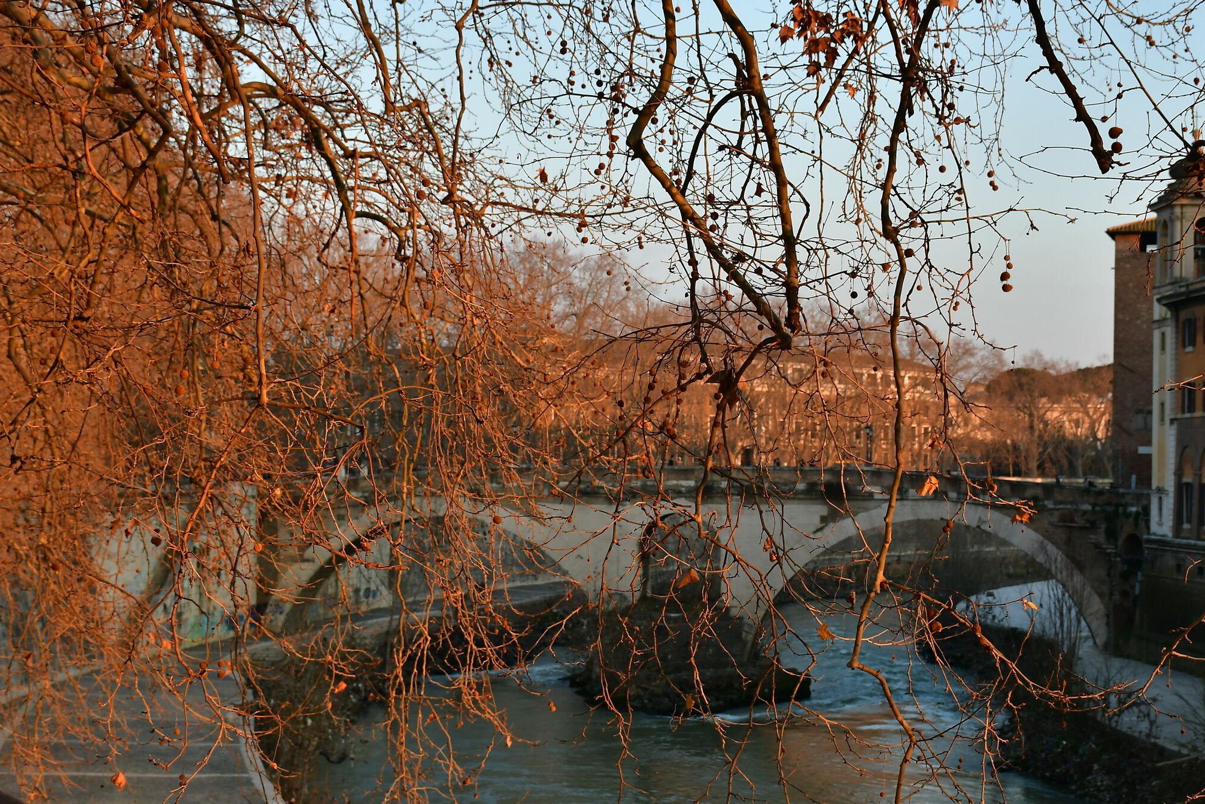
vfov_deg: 21.7
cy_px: 464
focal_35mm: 63
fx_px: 2095
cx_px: 692
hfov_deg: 32.0
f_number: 5.6
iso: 220
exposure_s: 1/200
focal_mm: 35
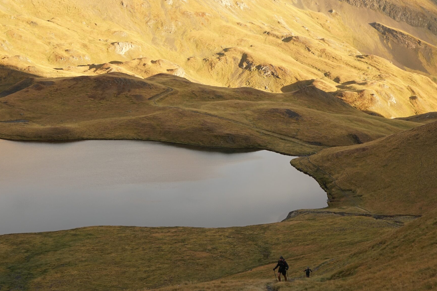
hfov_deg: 37.3
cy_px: 114
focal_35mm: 53
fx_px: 643
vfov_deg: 25.5
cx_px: 270
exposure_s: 1/100
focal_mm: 36
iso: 200
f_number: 7.1
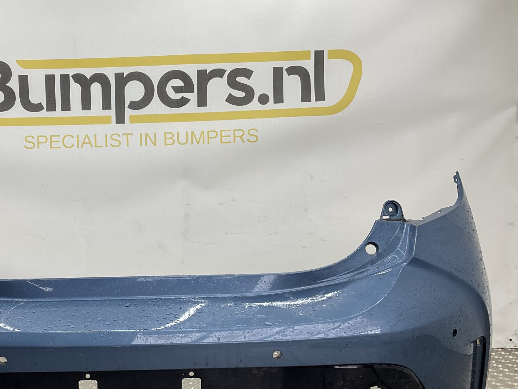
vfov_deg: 32.5
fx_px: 658
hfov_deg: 41.7
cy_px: 272
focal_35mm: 44
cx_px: 129
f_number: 1.8
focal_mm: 3
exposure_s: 1/120
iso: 20
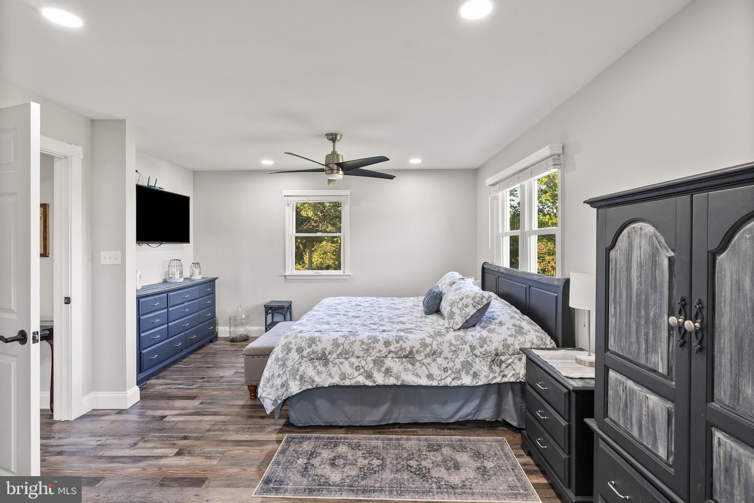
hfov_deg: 96.7
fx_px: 335
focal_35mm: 16
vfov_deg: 73.8
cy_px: 252
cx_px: 377
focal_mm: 16
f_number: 8
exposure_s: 1/2
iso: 250
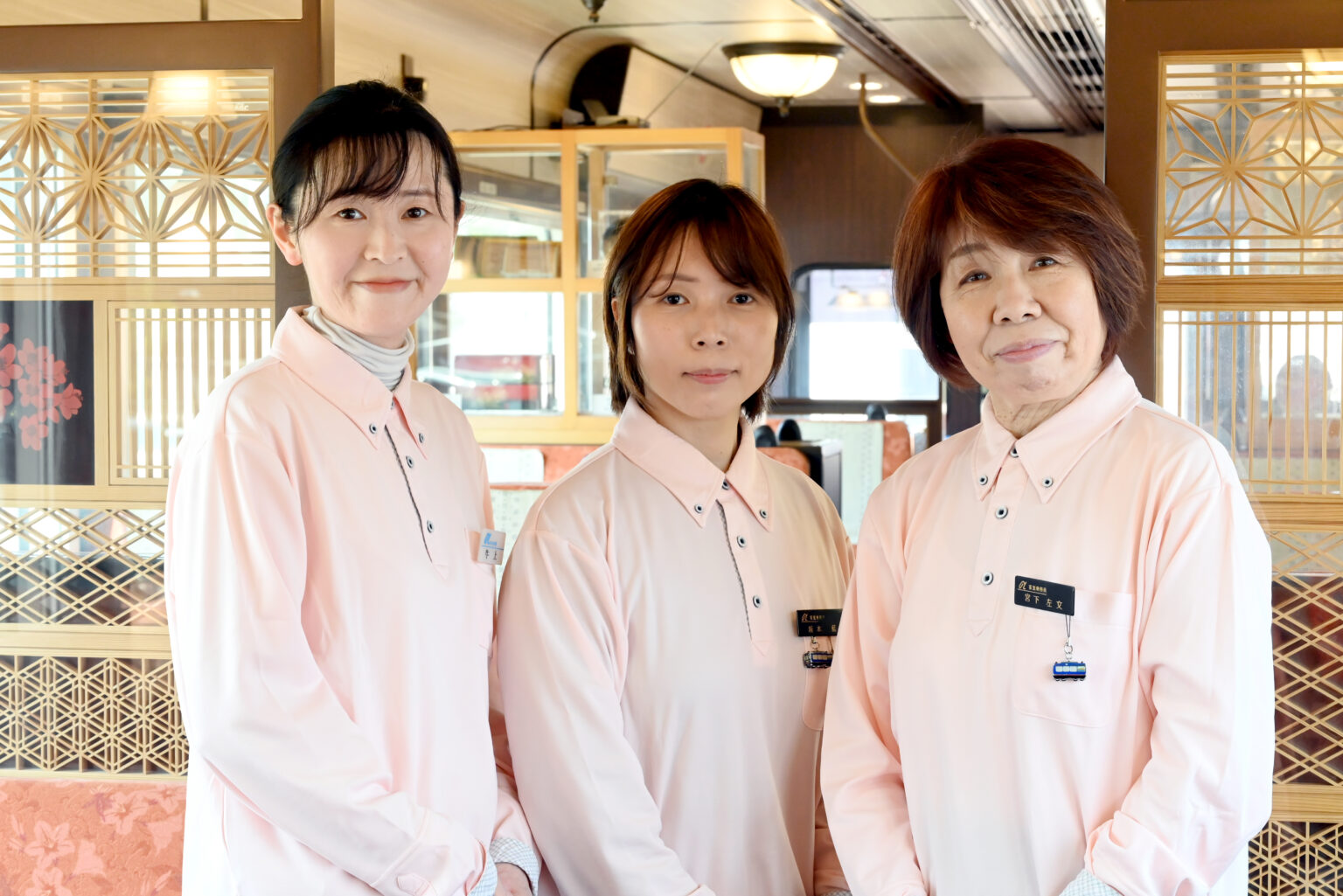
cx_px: 672
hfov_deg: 29.6
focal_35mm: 68
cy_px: 448
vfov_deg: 20.0
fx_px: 2537
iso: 2500
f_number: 10
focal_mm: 68
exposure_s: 1/100
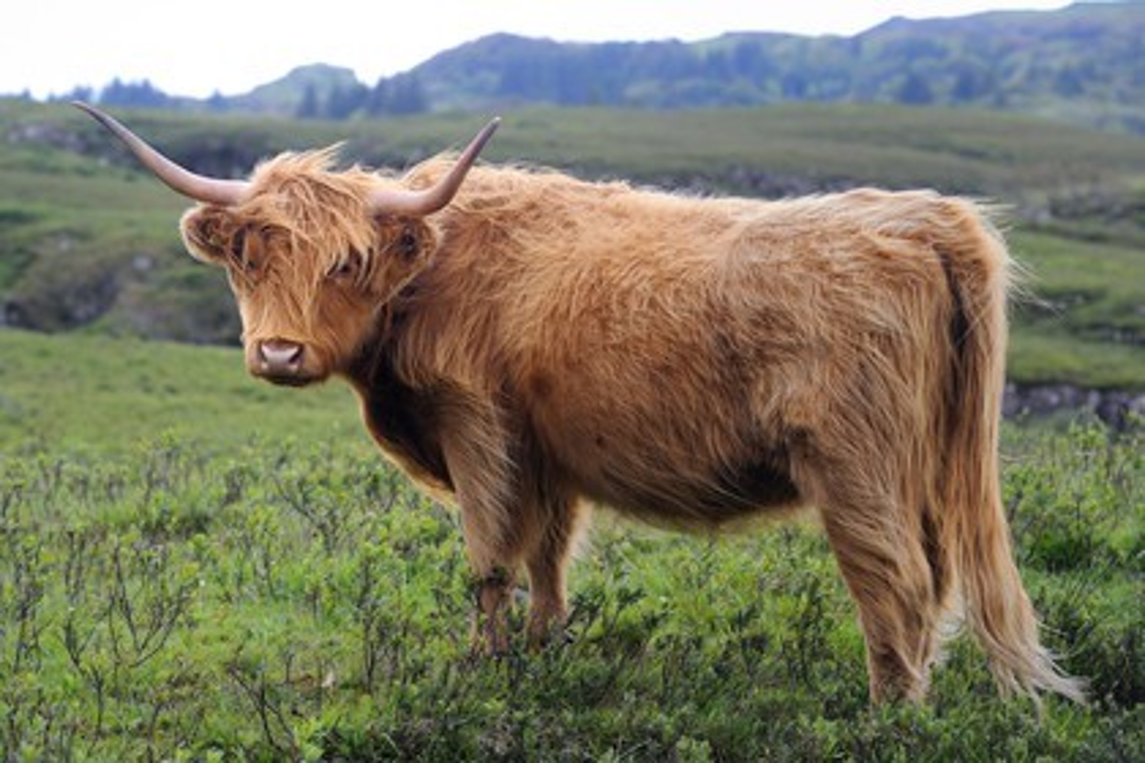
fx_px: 3498
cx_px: 572
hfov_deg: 18.6
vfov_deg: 12.5
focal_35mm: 110
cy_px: 382
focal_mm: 110
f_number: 4.5
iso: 640
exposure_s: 1/250
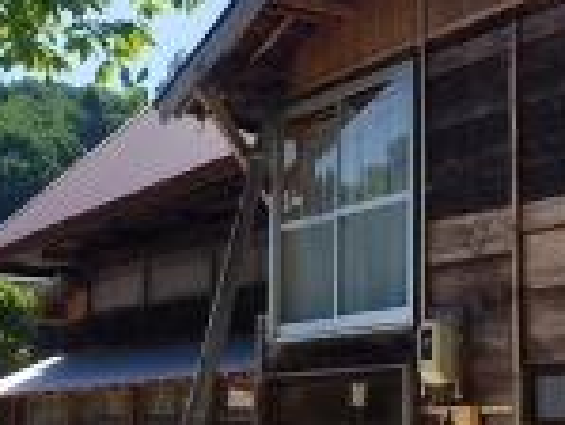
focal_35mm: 78
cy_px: 243
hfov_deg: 24.9
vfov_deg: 18.9
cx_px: 220
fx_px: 1274
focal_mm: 4.15
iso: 25
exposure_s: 1/1570
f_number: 2.2
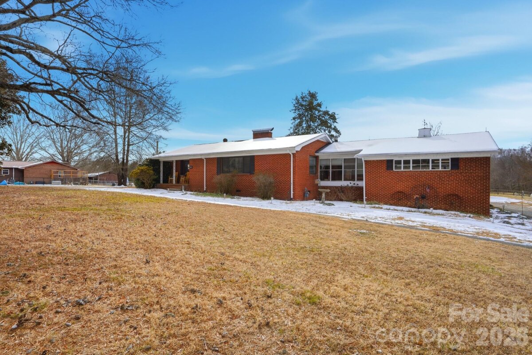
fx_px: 266
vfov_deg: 67.4
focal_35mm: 18
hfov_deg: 90.0
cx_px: 266
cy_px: 178
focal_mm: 18
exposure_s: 1/1250
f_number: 11
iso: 50
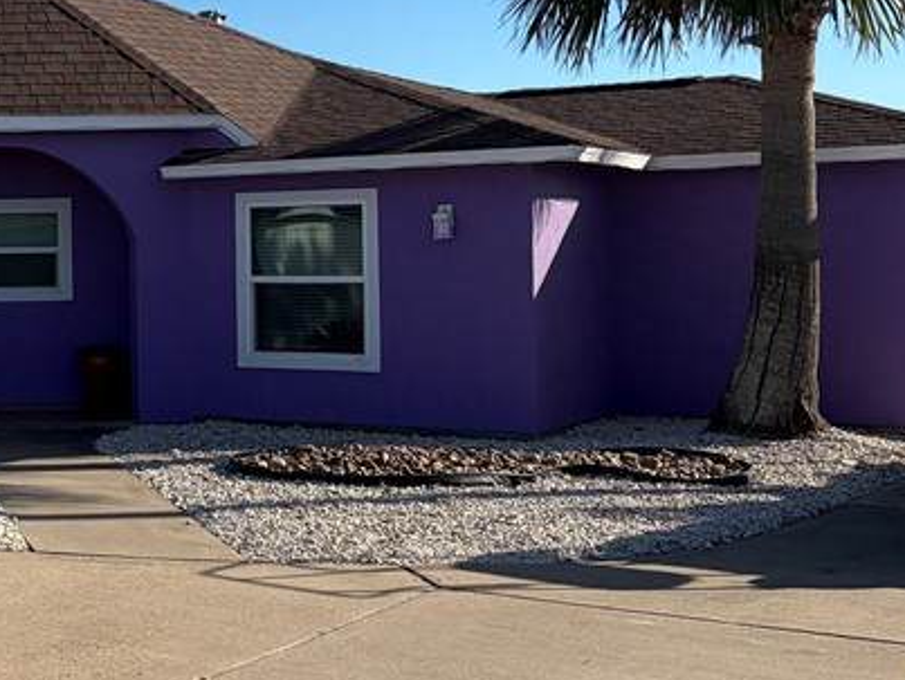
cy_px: 265
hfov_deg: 25.8
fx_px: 1727
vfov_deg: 22.2
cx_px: -227
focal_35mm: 66
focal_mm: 5.96
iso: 64
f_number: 1.6
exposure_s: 1/4950
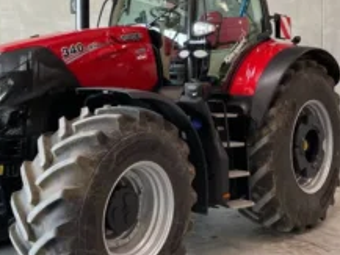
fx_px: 472
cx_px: 127
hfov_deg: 39.4
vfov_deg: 30.1
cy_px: 83
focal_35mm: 48
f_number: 1.6
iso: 64
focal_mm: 4.2
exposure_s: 1/121
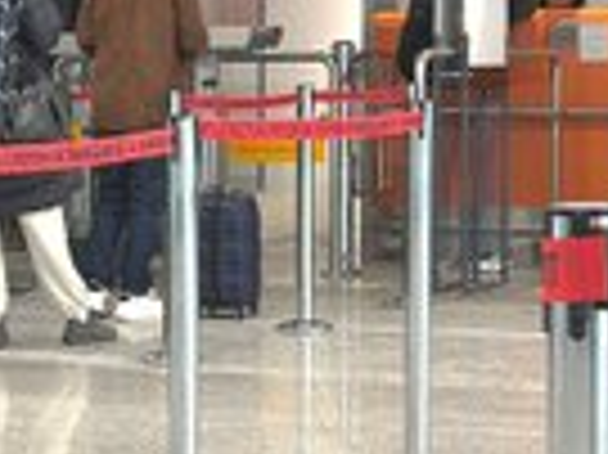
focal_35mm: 145
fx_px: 2545
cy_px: 288
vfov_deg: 10.2
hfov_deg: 13.4
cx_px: -27
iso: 160
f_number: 1.78
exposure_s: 1/50
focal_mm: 6.86
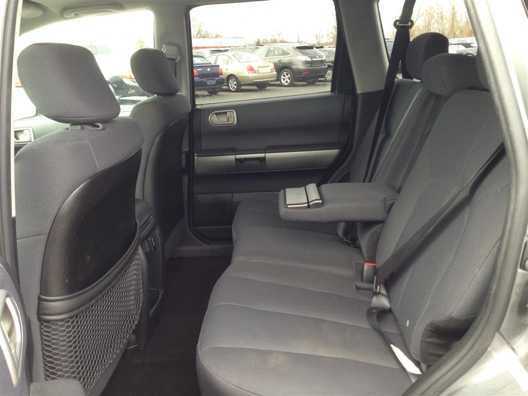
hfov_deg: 55.4
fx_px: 503
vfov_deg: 42.9
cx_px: 264
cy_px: 198
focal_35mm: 33
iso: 64
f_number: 2.4
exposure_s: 1/60
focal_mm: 4.13
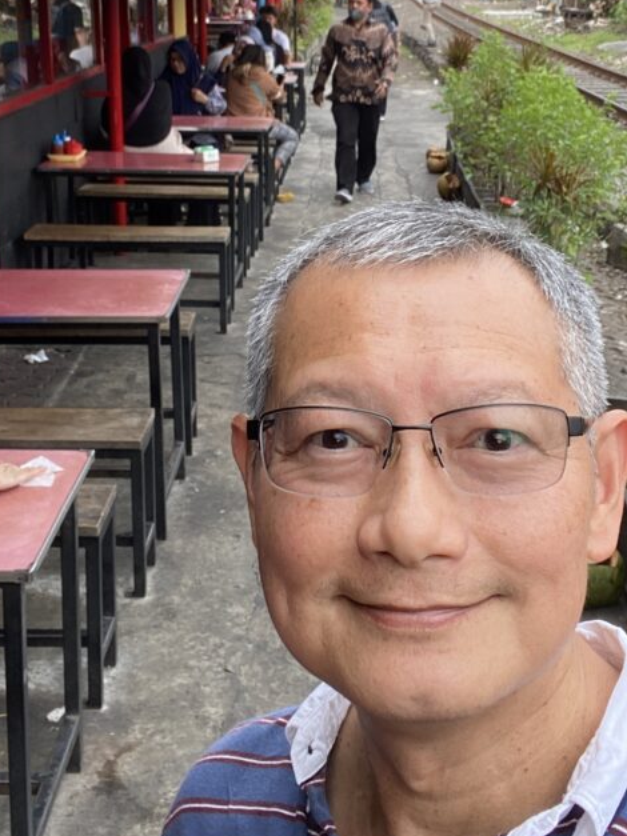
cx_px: 351
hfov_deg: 29.6
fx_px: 1184
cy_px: 237
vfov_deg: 38.2
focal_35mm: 49
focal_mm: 2.71
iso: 25
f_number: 2.2
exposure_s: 1/266
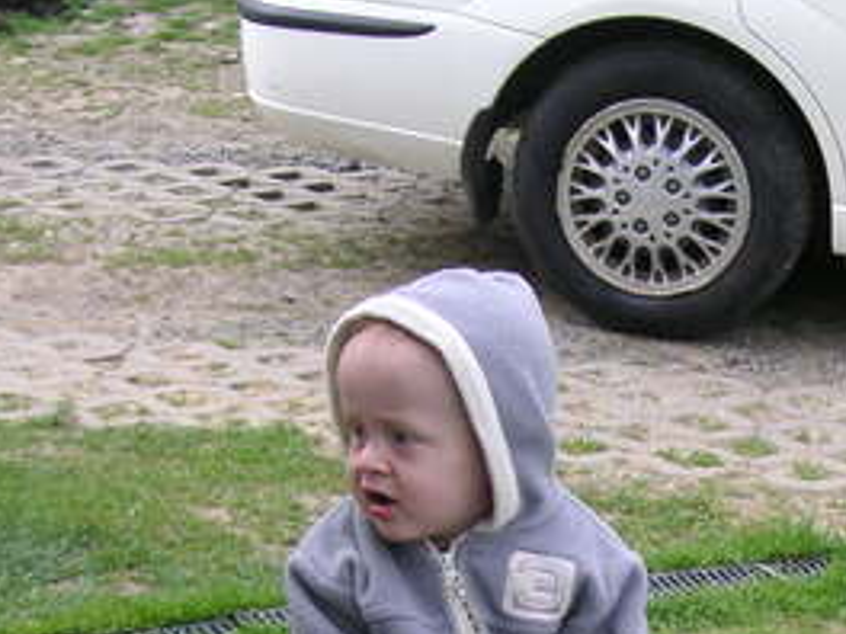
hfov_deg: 17.3
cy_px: 692
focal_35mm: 112
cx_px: 750
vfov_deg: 13.0
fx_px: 2737
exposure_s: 1/350
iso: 50
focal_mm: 6.1
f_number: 2.8
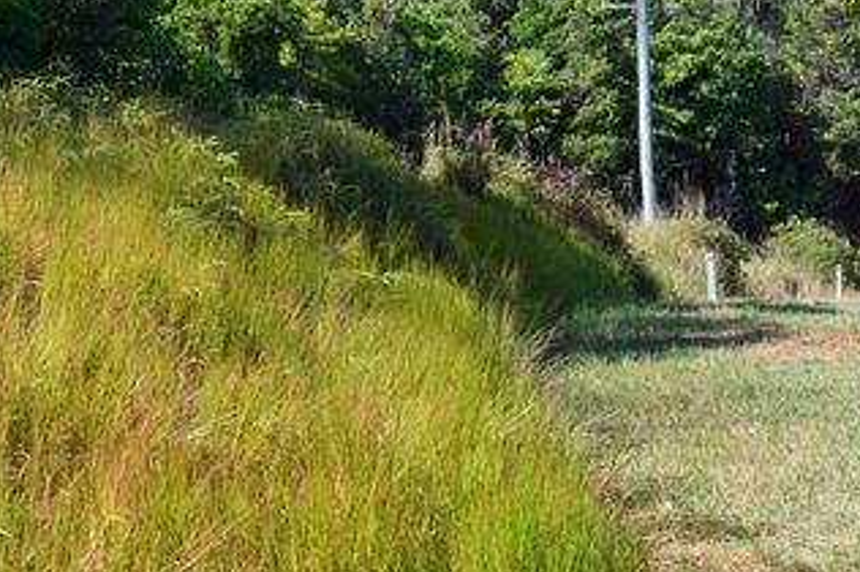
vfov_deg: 11.1
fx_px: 2929
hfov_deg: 16.7
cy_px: 148
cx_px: 389
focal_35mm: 123
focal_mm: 55
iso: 400
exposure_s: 1/250
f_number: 10
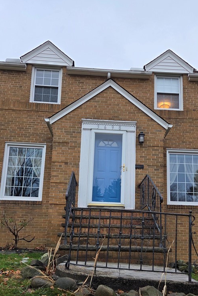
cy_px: 192
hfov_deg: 39.9
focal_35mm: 33
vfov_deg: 56.2
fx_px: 272
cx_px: 113
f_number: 1.8
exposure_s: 1/180
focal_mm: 5.4
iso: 64
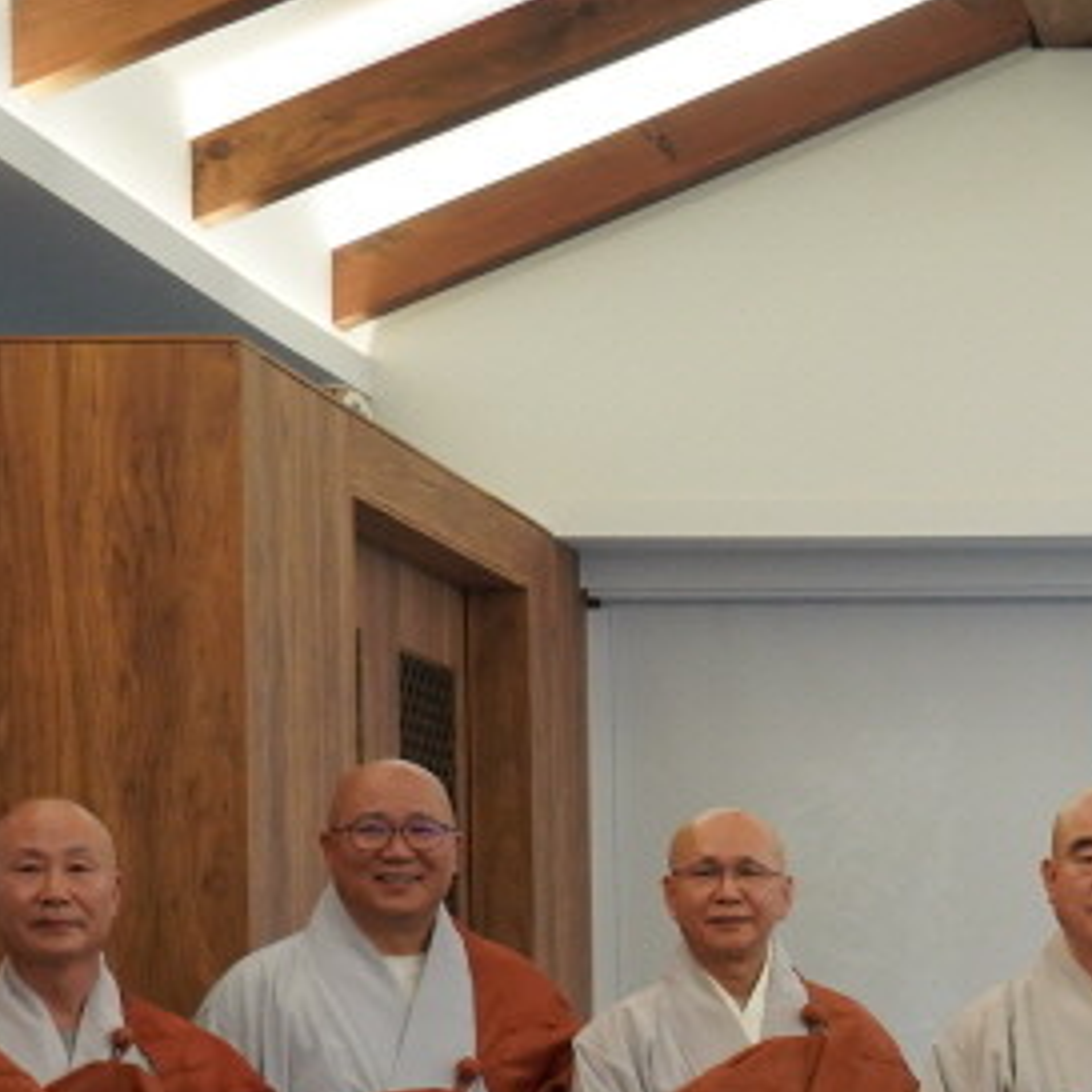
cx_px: 1524
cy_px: 1160
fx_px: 4104
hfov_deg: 14.4
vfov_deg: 14.8
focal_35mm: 115
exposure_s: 1/160
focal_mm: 37
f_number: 4
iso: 2500
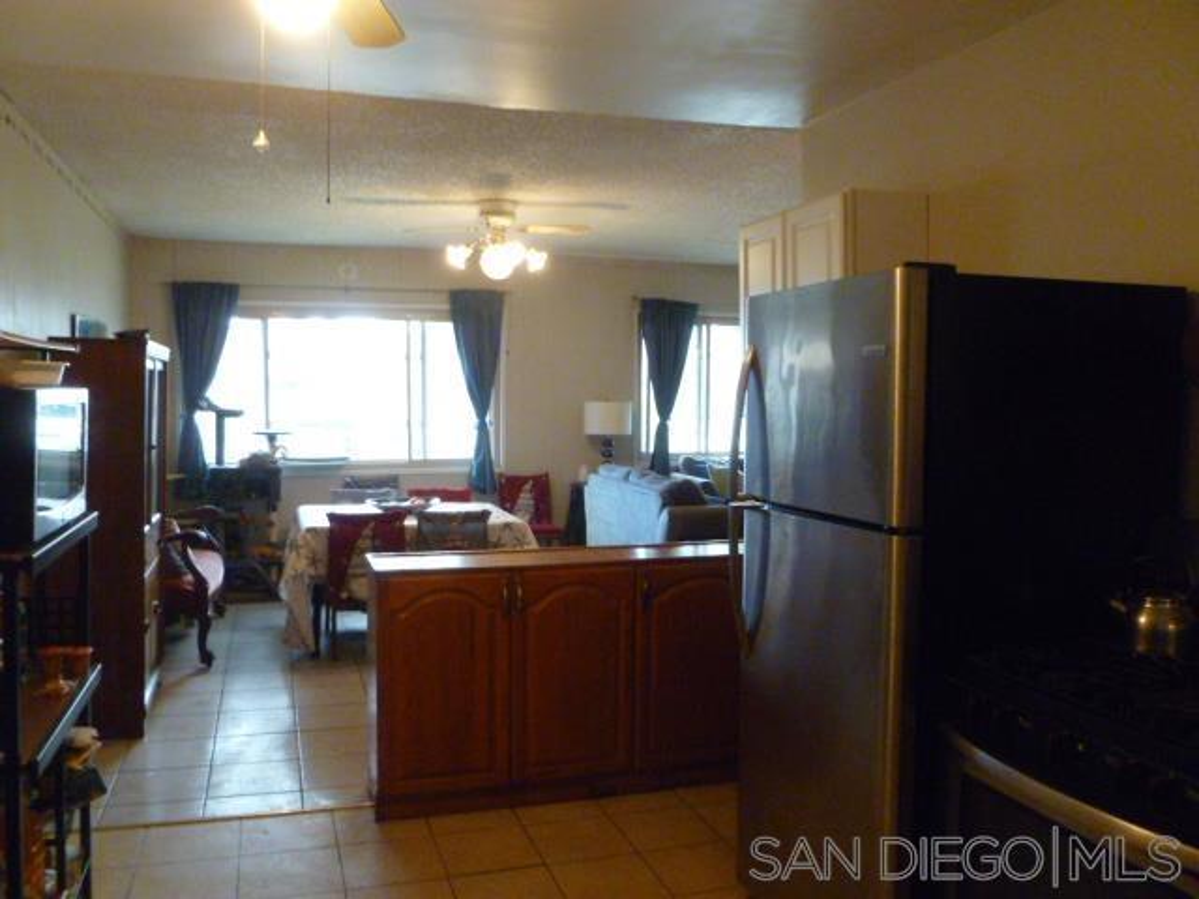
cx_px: 600
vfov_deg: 49.7
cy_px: 450
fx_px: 970
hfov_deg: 63.4
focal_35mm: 28
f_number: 3.3
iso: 800
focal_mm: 5
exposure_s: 1/50
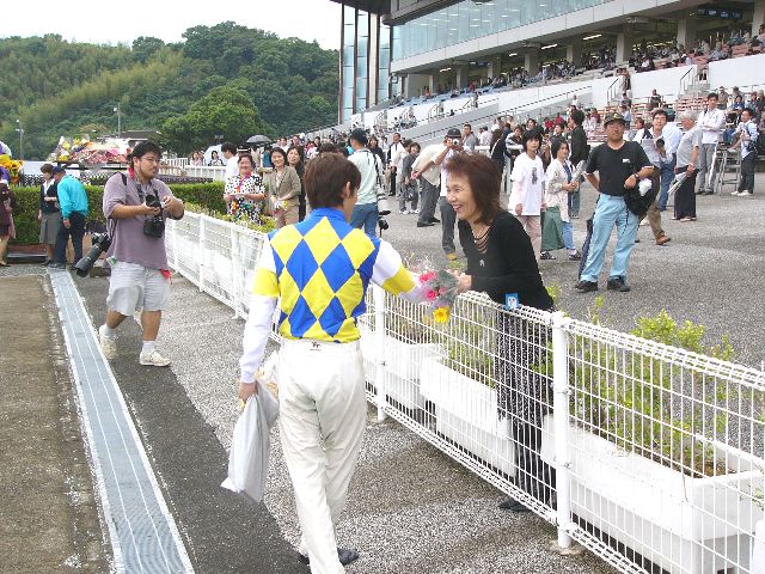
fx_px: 950
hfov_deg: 43.9
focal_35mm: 43
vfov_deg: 33.6
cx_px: 382
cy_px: 287
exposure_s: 1/100
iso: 50
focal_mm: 7.1
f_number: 3.3
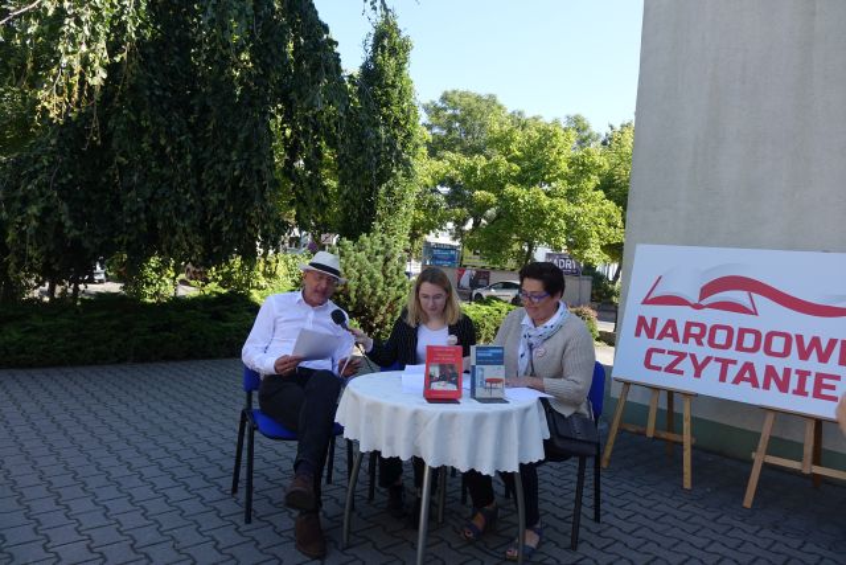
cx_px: 423
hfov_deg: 73.7
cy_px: 282
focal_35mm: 24
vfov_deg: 53.2
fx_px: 564
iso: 125
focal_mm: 8.8
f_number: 4
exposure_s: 1/250
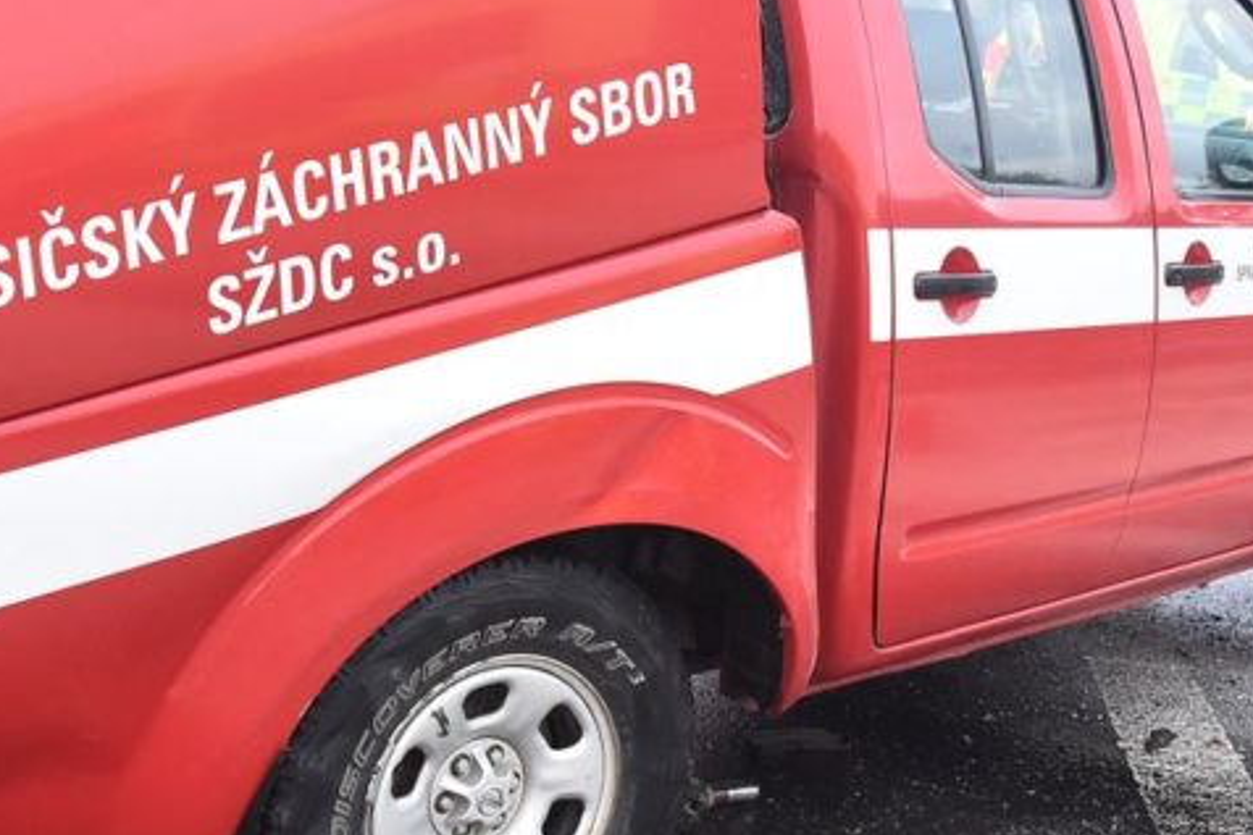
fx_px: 2236
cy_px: 444
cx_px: 594
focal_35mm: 64
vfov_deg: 21.2
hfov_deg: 31.3
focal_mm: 17
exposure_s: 1/100
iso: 400
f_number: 5
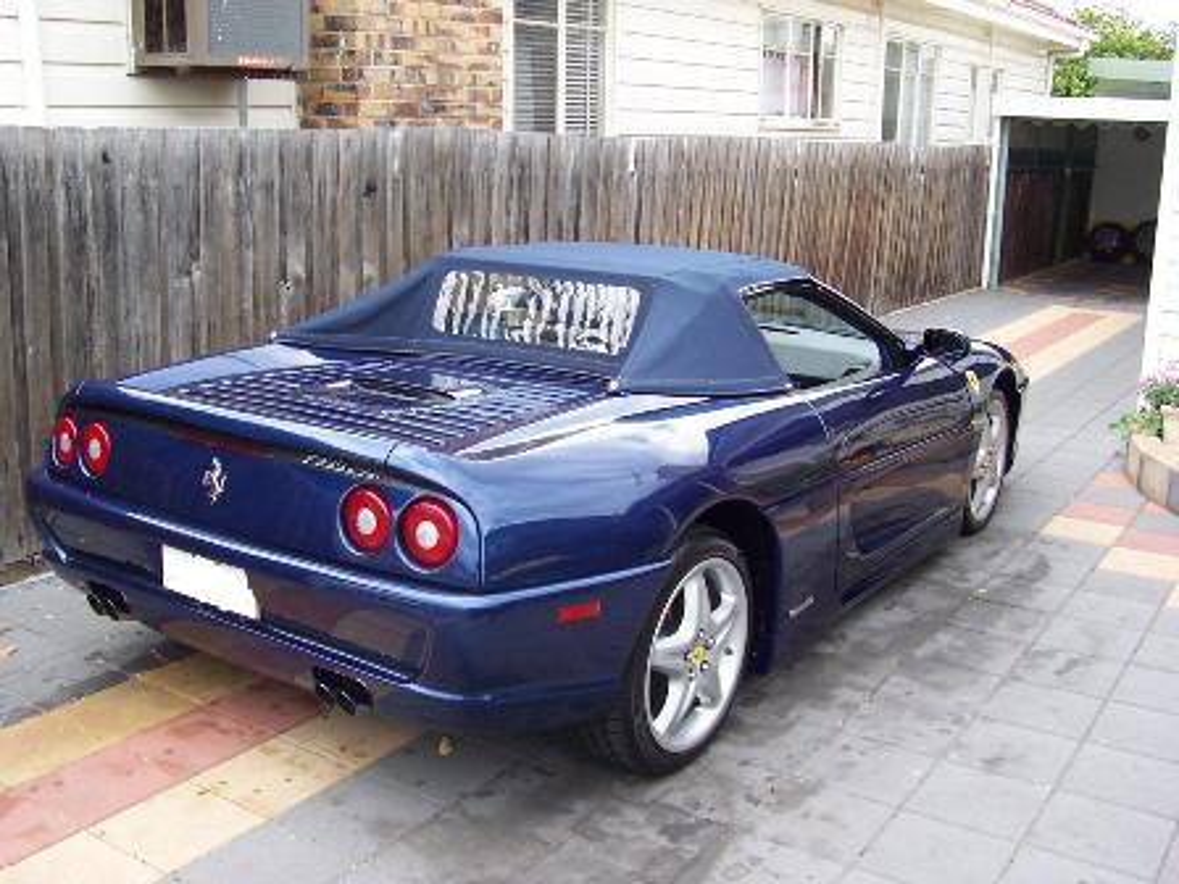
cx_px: 590
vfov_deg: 38.7
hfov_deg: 50.1
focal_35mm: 37
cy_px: 442
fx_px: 1260
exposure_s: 1/250
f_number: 2.8
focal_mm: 5.6
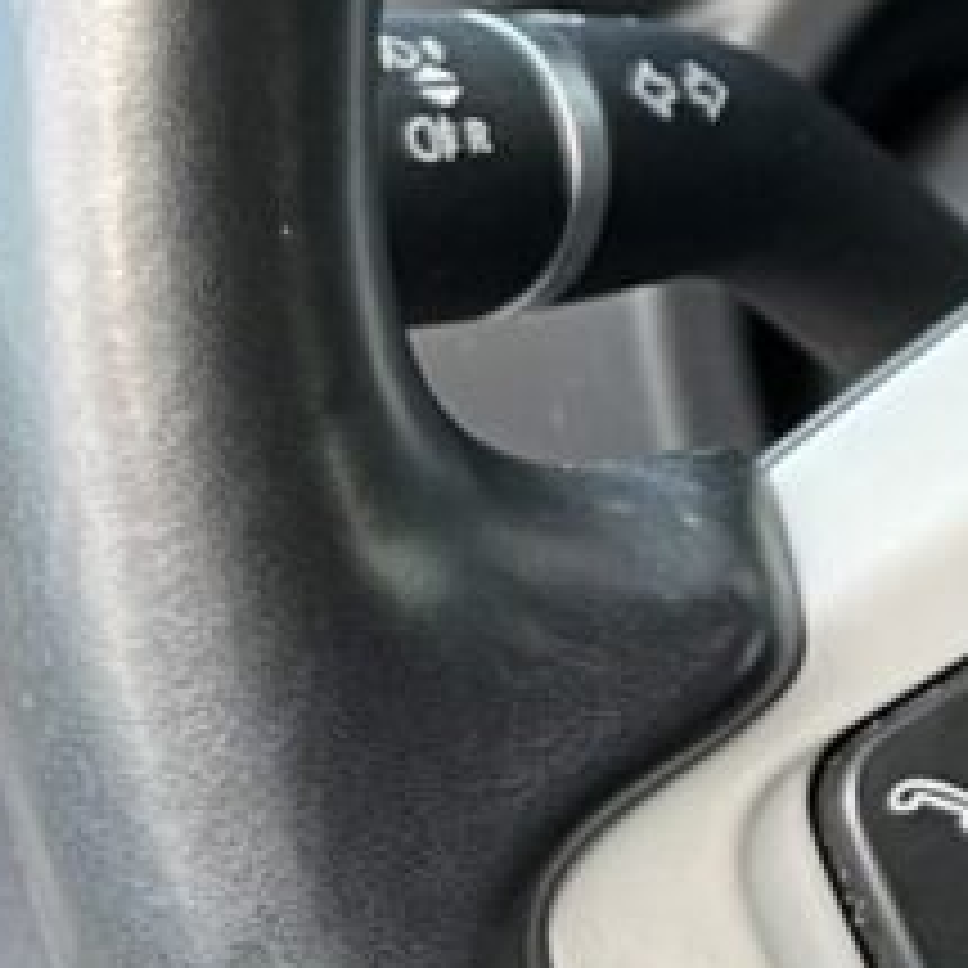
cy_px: 18
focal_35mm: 164
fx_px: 5189
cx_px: 2602
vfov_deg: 10.6
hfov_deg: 9.2
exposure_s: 1/50
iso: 125
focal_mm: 5.1
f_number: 1.6
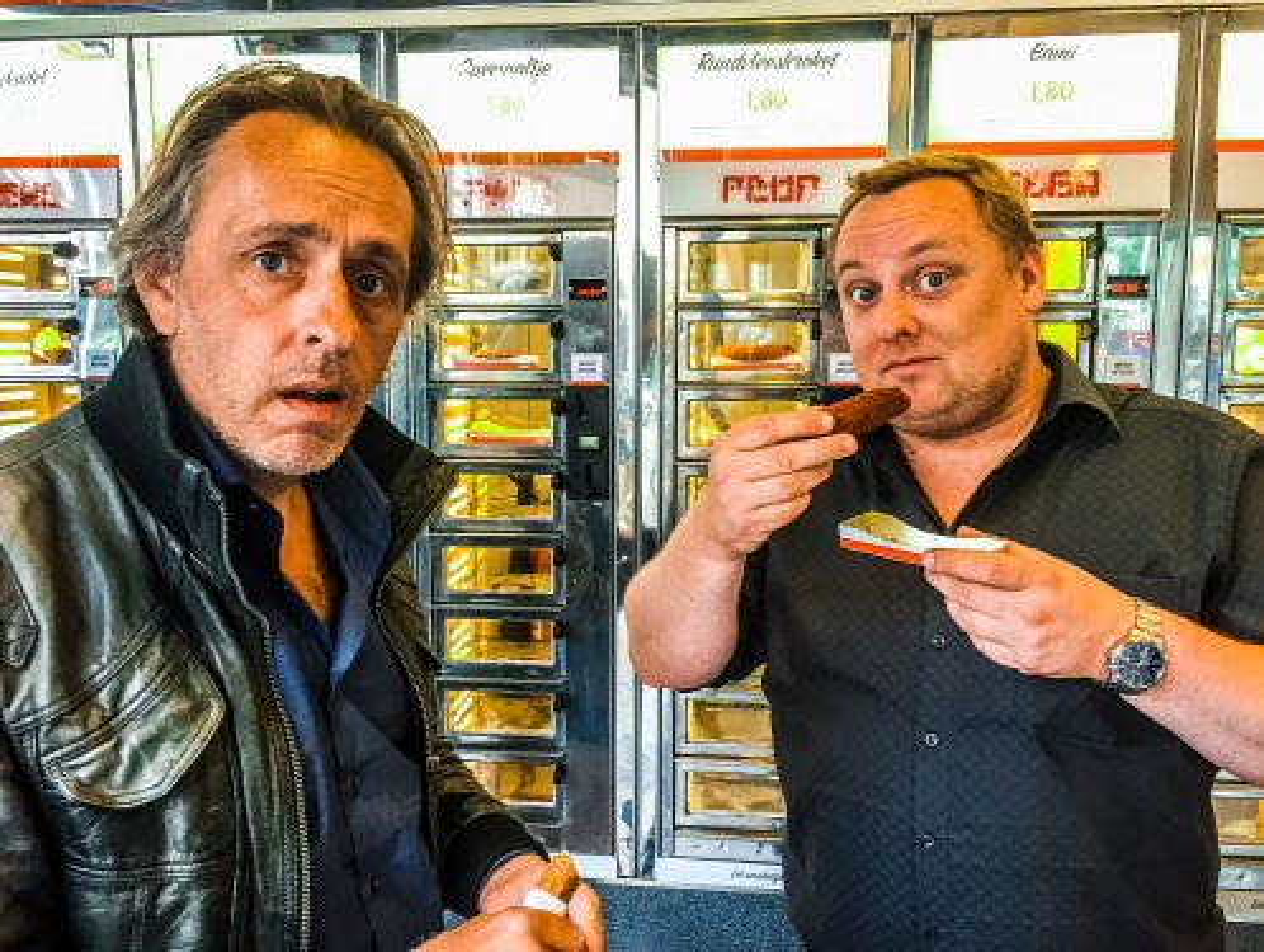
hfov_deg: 61.6
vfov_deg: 48.3
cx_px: 632
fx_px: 1060
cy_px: 476
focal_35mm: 29
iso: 80
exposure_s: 1/33
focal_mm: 4.15
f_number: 2.2
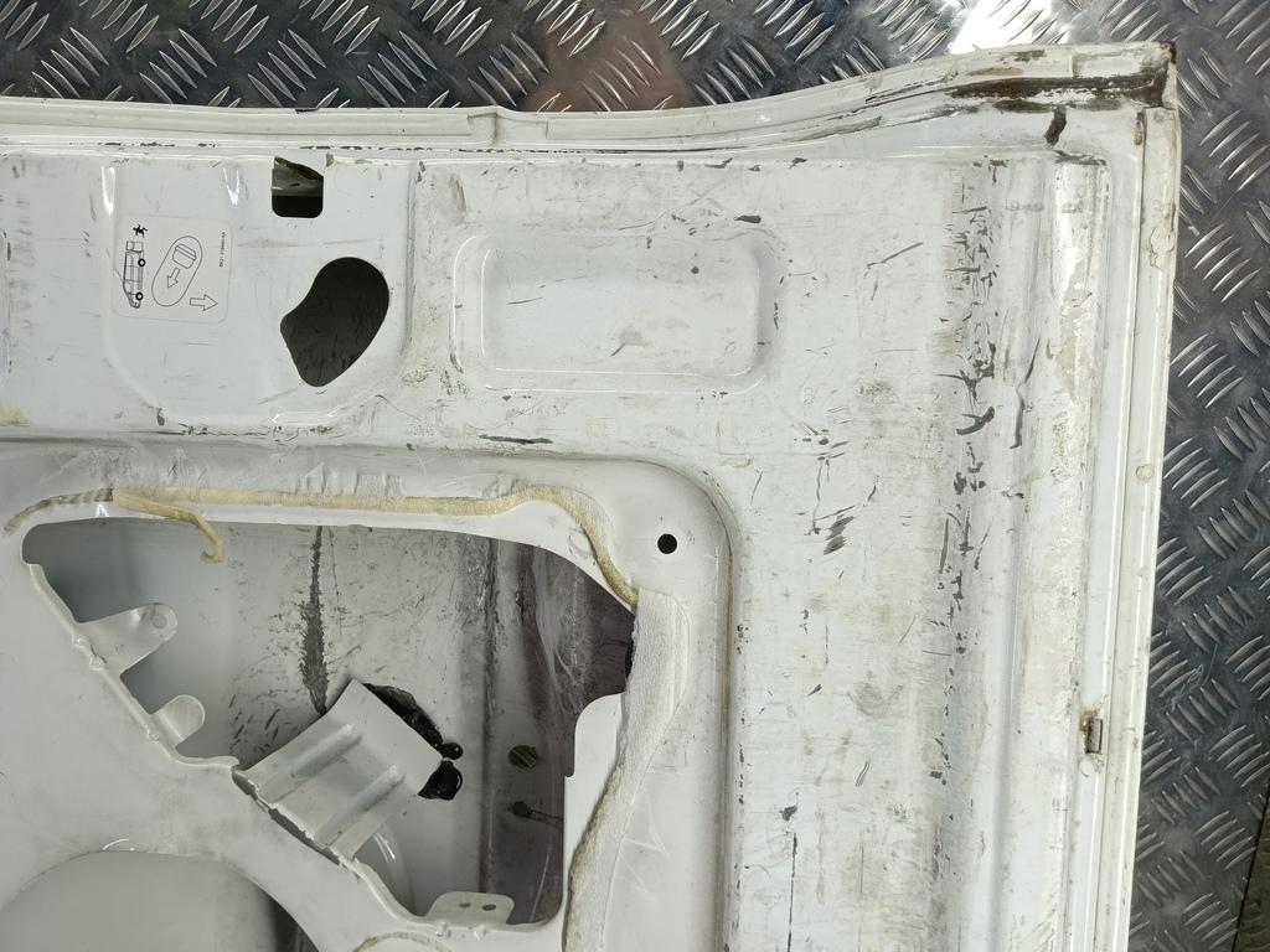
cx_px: 635
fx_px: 844
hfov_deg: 73.9
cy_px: 476
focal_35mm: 23
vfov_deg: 58.9
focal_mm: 4.11
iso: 133
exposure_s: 1/100
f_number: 1.6
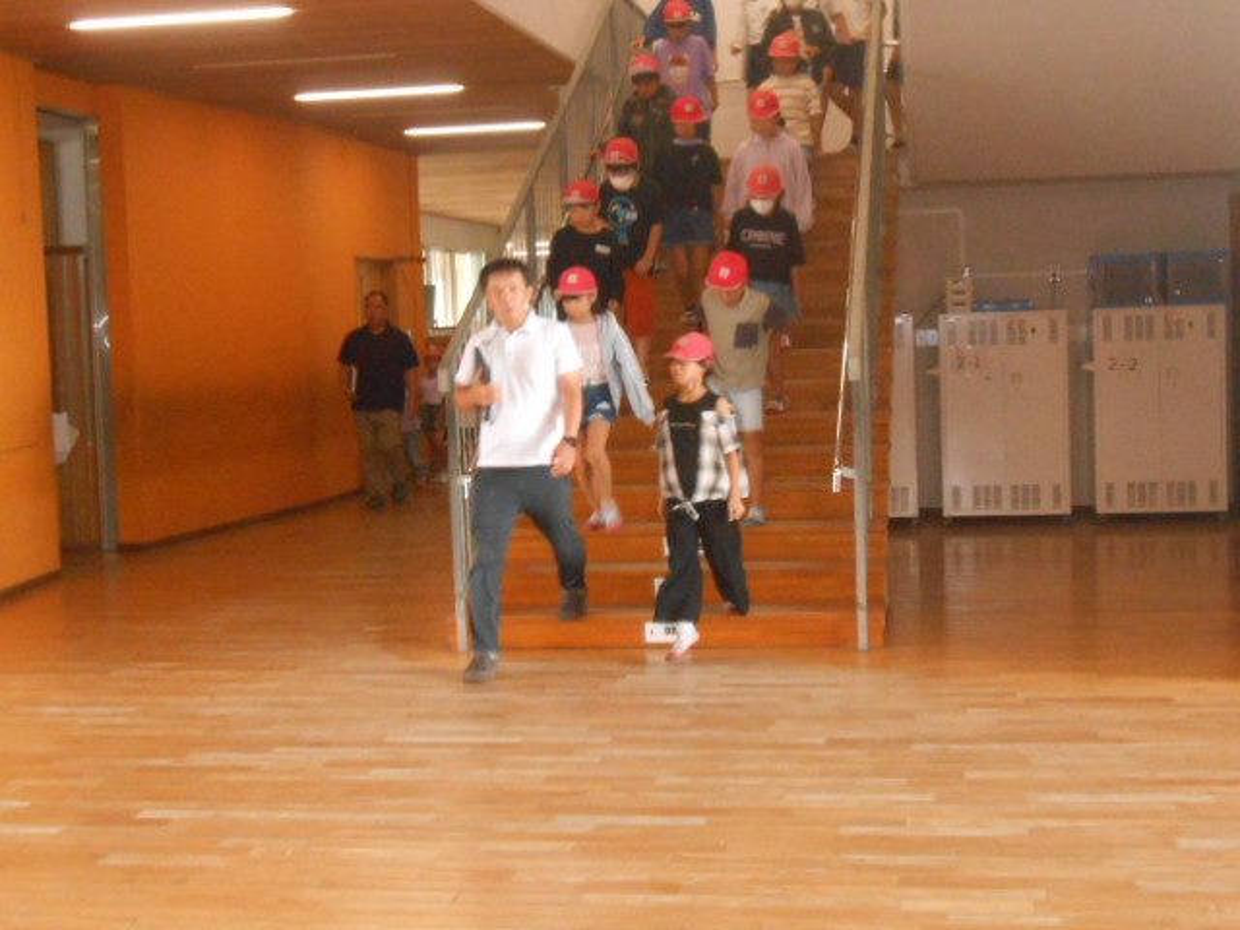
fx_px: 2006
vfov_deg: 26.1
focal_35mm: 56
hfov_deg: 34.3
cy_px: 465
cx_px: 620
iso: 1250
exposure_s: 1/60
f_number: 5.2
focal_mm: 10
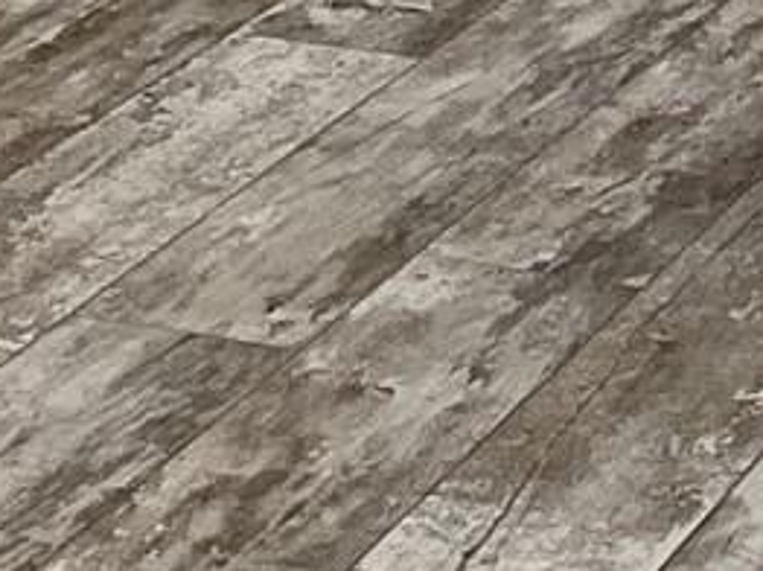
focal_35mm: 227
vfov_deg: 6.3
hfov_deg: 8.7
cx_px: 285
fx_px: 4999
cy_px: -612
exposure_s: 1/60
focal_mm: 3
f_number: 1.8
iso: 40
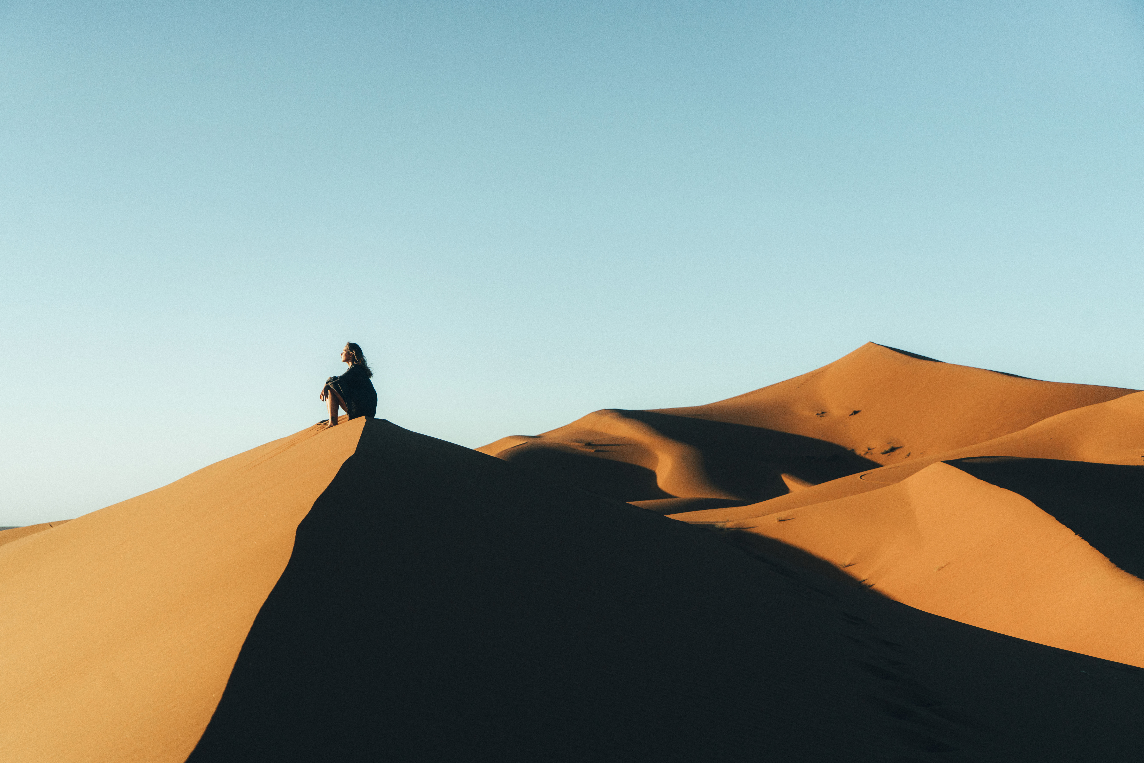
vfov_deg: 31.2
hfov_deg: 45.4
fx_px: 1367
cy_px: 382
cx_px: 572
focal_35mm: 43
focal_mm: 43
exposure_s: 1/4000
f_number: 4
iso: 640
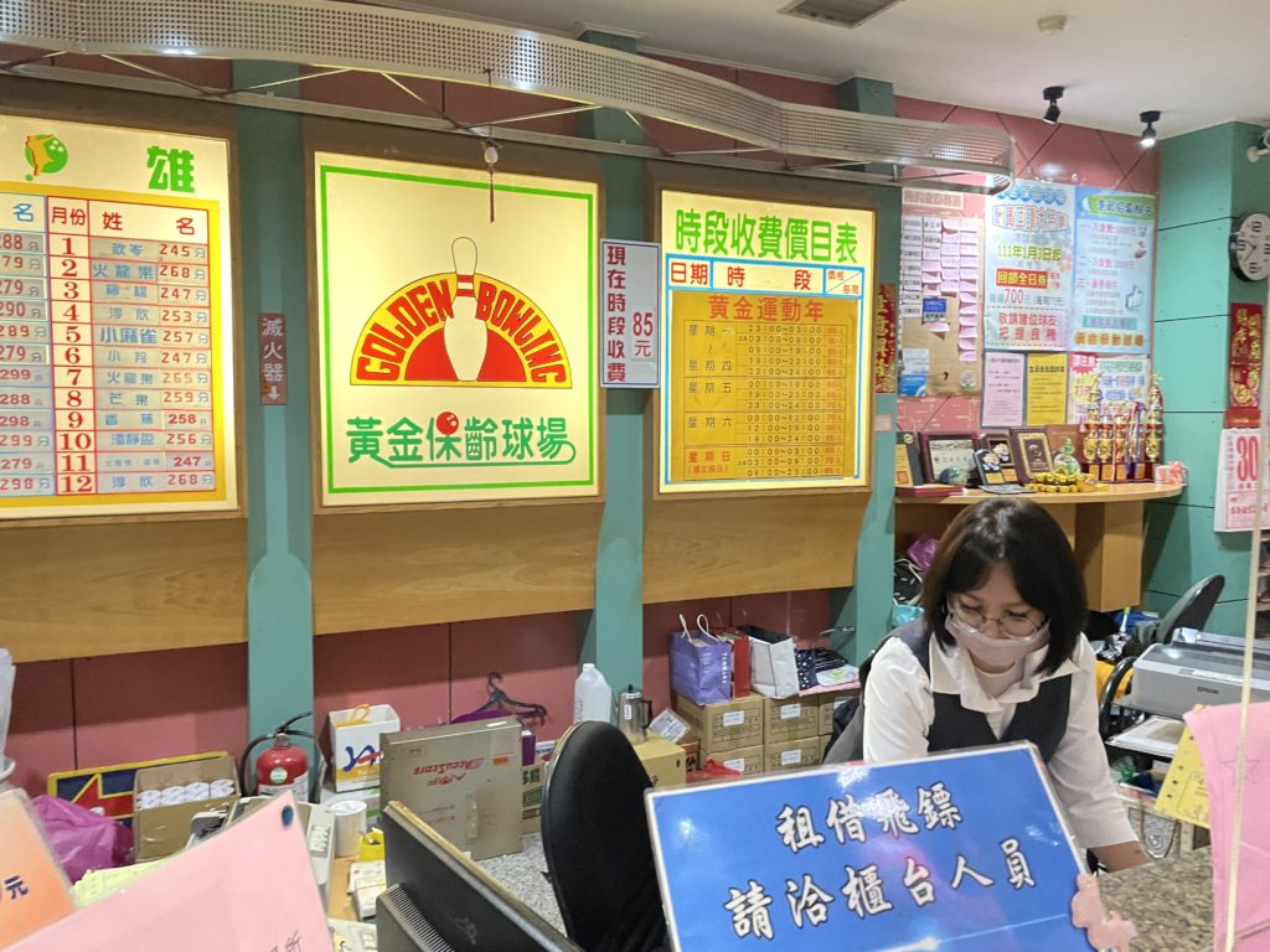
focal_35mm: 26
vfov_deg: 53.1
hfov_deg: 67.3
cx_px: 635
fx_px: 954
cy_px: 476
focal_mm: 4.2
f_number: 1.6
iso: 250
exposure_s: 1/60
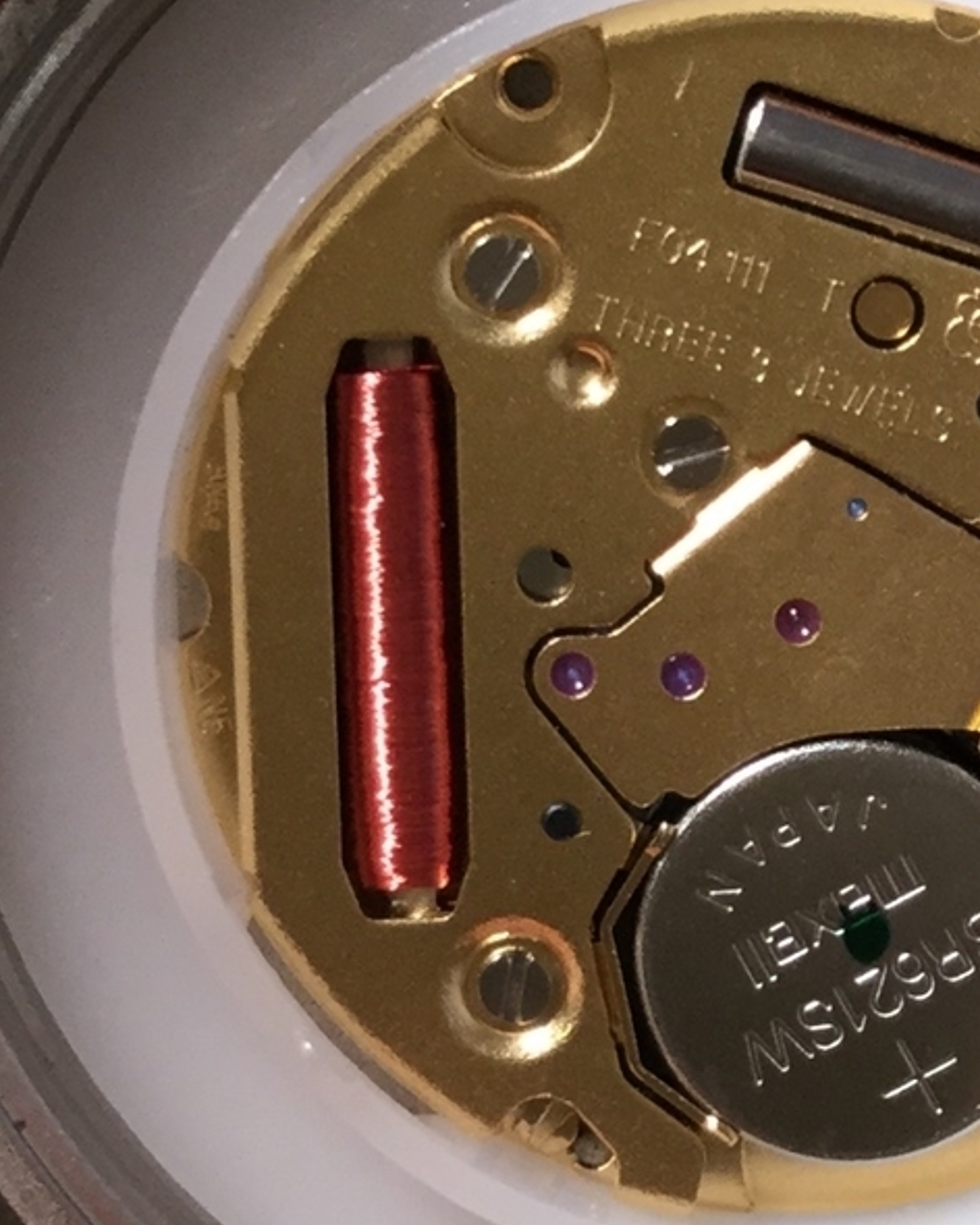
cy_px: 604
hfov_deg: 35.2
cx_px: 797
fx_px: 1486
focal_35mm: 41
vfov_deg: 44.8
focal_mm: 3.3
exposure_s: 1/30
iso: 50
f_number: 2.4
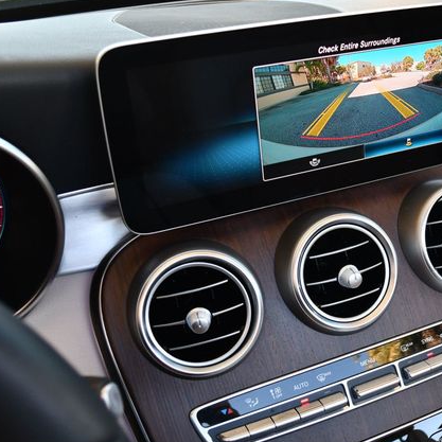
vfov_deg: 36.1
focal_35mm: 47
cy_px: 220
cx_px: 326
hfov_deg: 35.3
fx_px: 679
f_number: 3.5
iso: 450
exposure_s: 1/250
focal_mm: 18
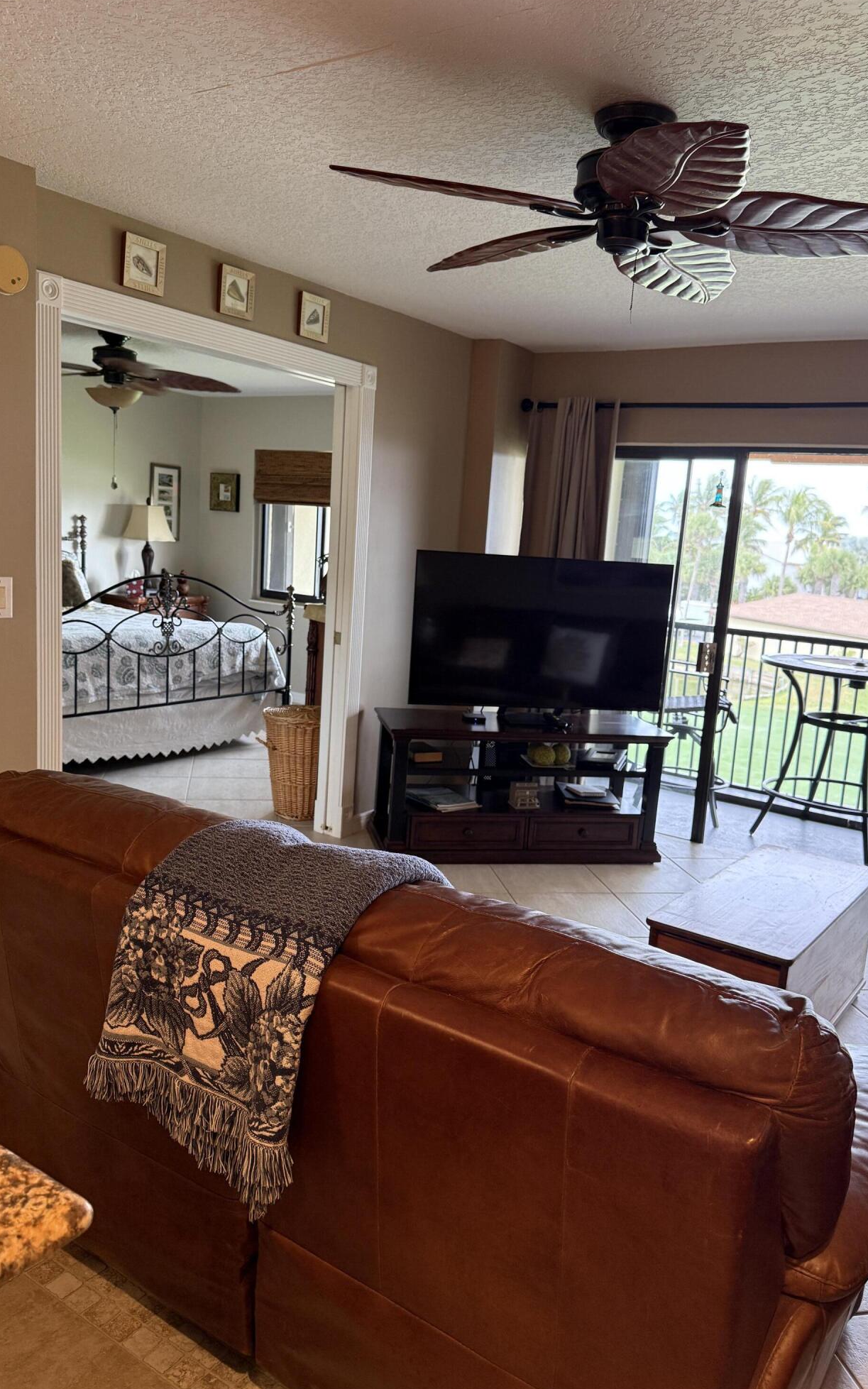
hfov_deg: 47.6
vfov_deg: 70.4
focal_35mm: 26
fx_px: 984
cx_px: 450
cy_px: 700
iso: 250
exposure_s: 1/60
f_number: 1.78
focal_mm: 6.76
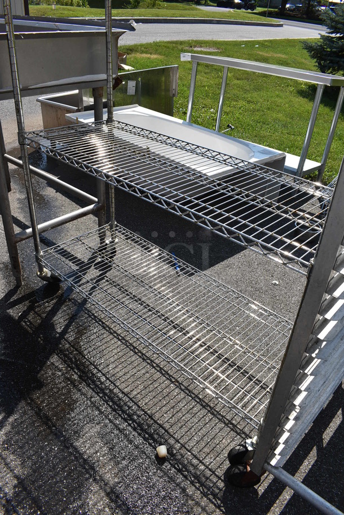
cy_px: 258
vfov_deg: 67.3
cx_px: 172
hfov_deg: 48.0
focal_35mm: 27
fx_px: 386
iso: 200
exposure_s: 1/640
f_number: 8
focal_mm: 18
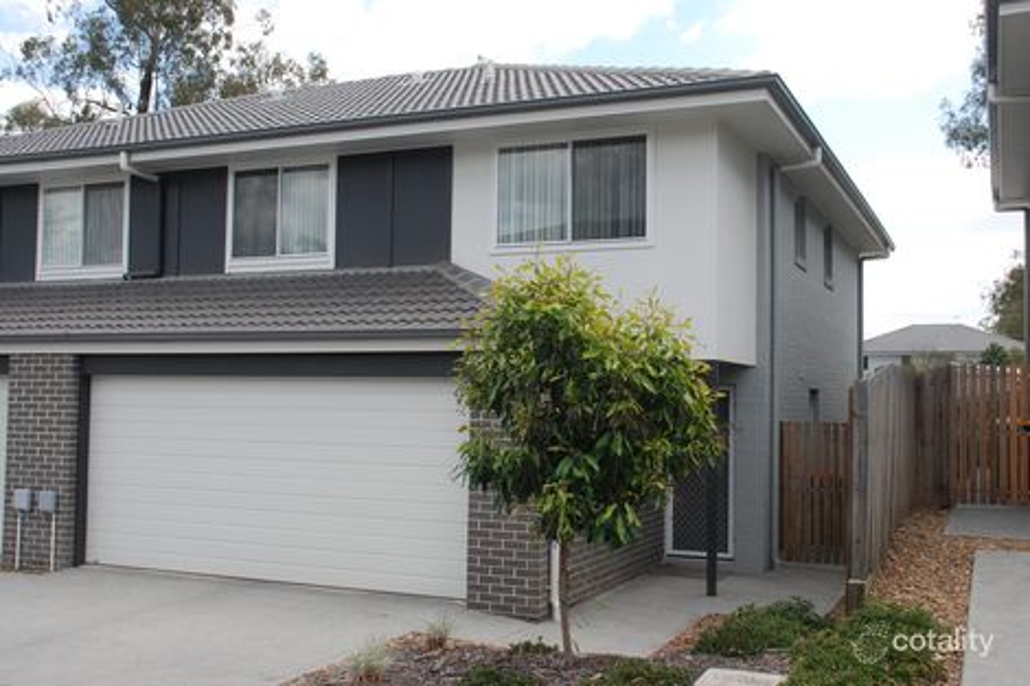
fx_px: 1072
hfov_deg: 51.3
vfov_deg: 35.5
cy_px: 343
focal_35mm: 38
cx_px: 515
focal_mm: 25
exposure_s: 1/160
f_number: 6.3
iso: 100
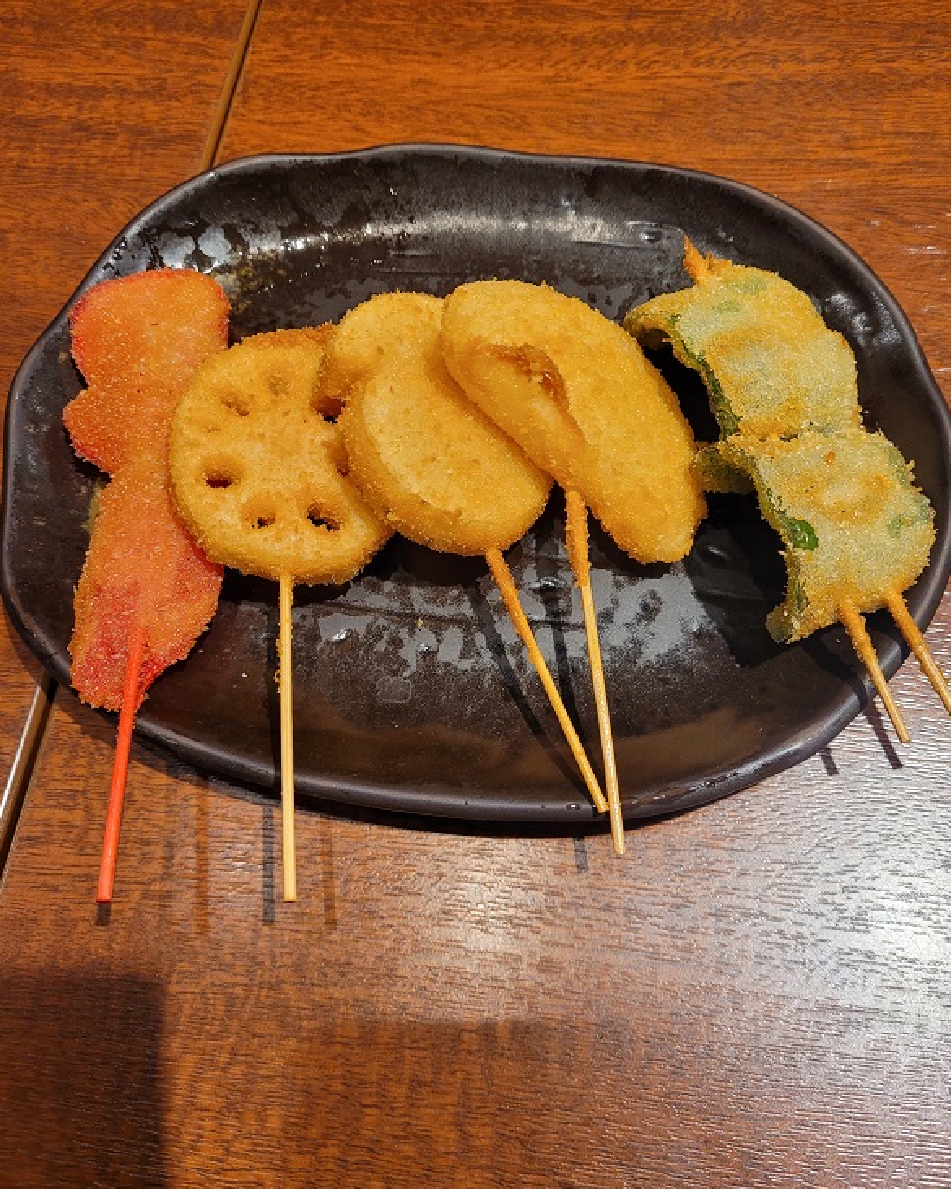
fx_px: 985
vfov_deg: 62.2
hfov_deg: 51.5
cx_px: 482
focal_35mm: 28
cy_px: 565
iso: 160
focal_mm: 5.4
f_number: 1.8
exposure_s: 1/120
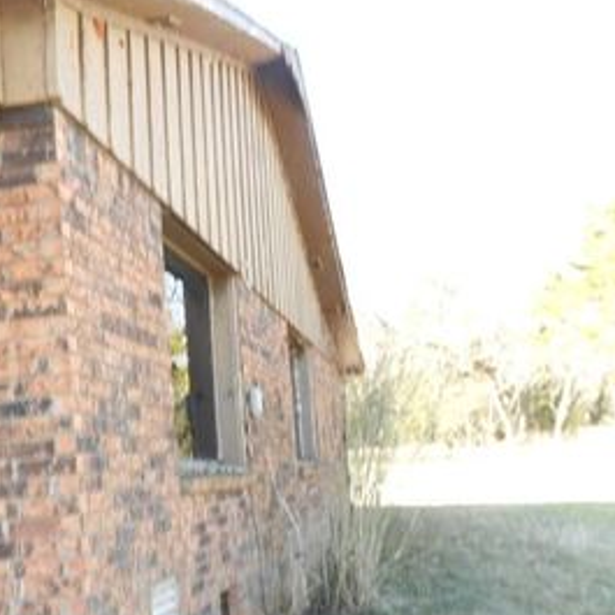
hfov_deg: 41.8
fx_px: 804
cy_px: 372
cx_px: 269
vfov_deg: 41.6
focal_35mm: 40
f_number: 3.3
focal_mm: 4.3
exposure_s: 1/60
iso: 100
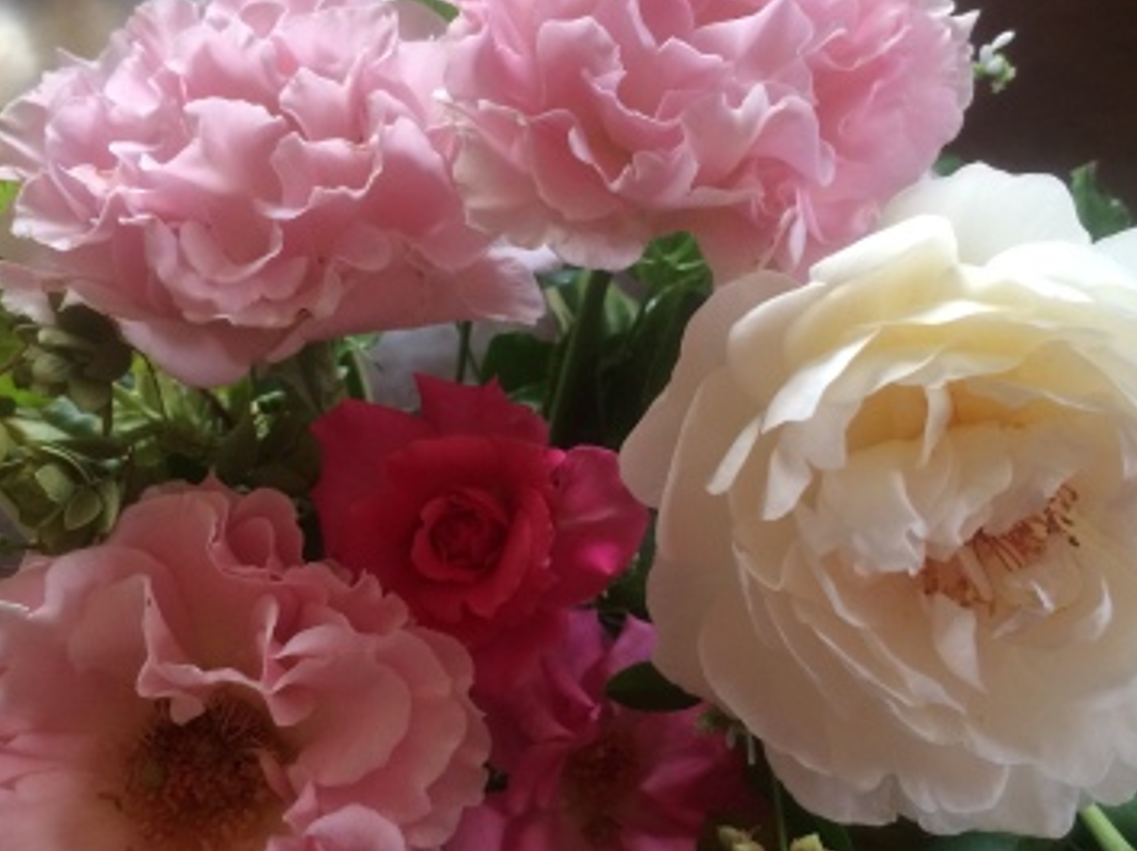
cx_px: 536
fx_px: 1346
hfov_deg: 45.8
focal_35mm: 41
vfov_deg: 35.1
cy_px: 454
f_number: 2.2
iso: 125
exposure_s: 1/30
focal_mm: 4.15
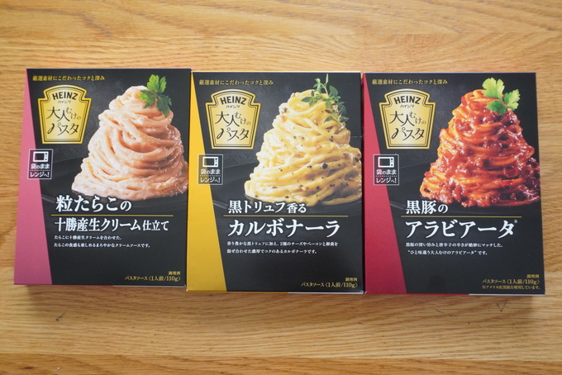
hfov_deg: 55.1
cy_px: 188
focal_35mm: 34
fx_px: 539
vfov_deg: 38.4
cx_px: 281
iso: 2500
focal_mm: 23
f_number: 11
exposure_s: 1/40
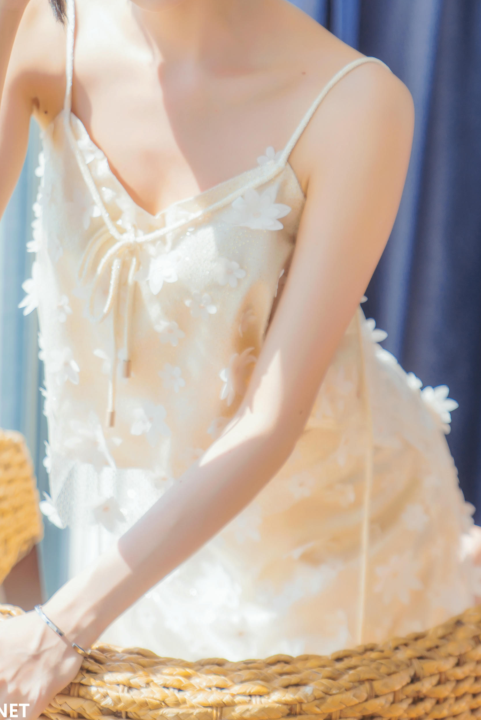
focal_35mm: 103
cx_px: 143
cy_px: 154
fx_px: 2063
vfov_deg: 19.6
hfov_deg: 13.3
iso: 160
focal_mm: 65
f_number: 2.8
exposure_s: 1/640
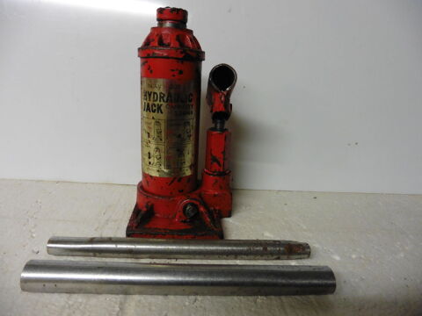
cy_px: 158
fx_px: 293
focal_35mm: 24
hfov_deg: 71.6
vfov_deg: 56.8
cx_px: 211
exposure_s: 1/30
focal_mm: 4.3
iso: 500
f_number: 3.3
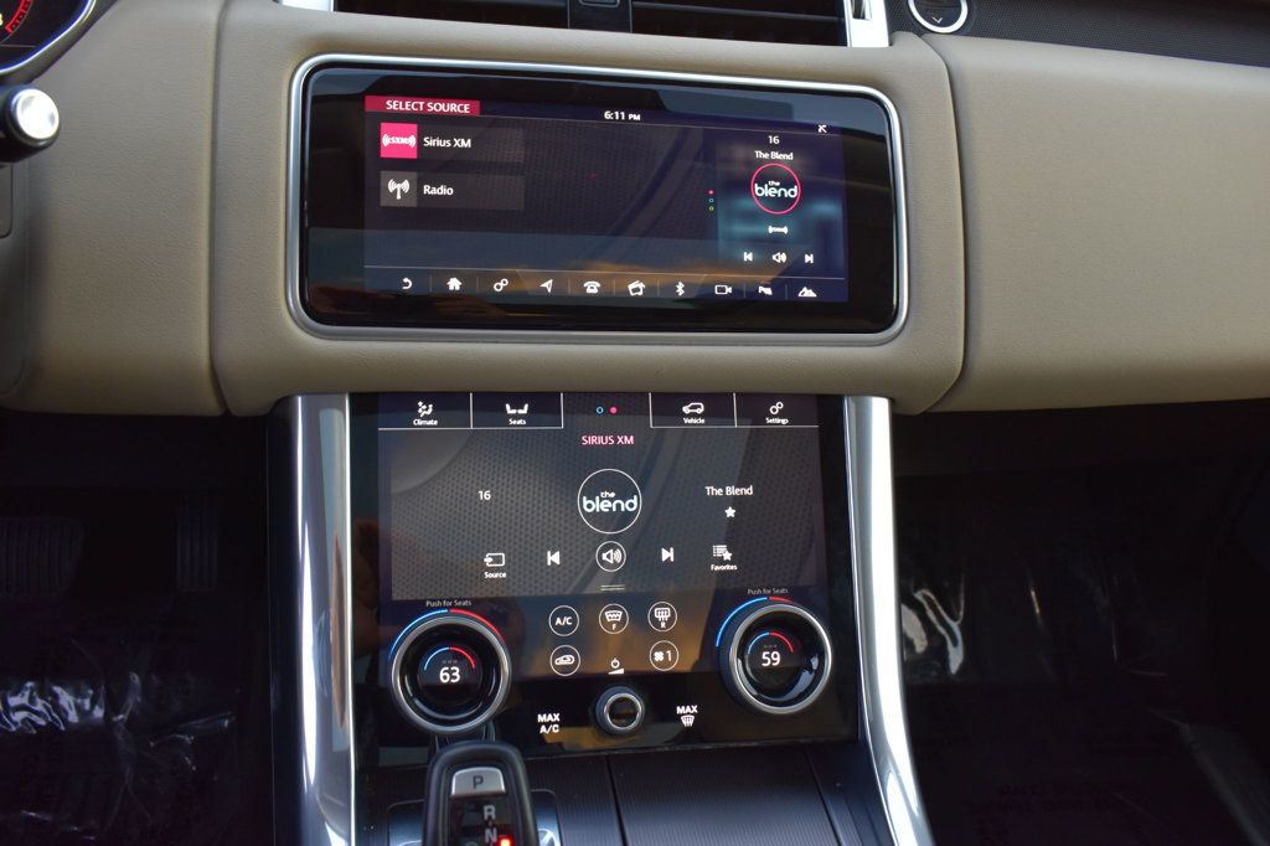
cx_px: 635
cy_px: 423
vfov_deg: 41.7
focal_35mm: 32
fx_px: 1111
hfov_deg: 59.5
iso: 560
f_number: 6.3
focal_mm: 21
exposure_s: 1/15
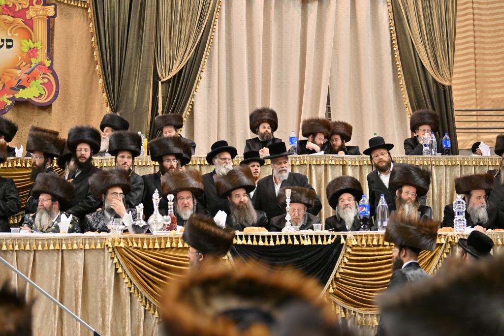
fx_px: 980
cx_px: 252
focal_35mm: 70
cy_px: 168
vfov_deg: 19.5
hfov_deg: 28.8
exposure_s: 1/200
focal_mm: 70
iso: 1000
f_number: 2.8
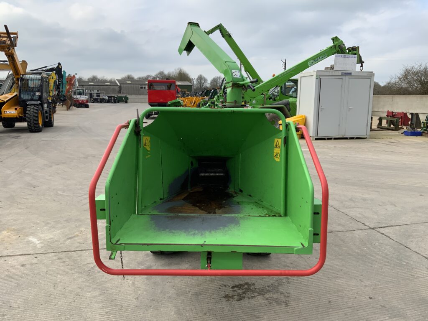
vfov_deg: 48.2
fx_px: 359
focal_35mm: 29
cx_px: 214
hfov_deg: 61.7
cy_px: 160
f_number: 1.8
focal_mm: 3
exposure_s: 1/1451
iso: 16
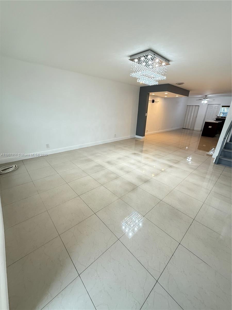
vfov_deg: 102.1
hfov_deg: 85.7
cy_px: 155
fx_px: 125
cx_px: 116
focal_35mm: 14
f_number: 2.2
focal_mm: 2.22
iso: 250
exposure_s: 1/60
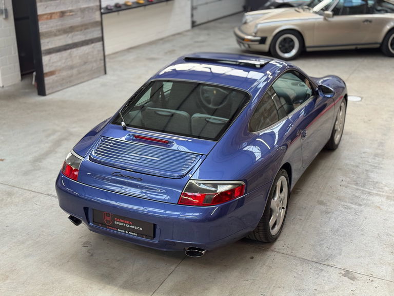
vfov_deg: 30.3
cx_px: 197
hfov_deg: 39.7
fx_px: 546
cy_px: 148
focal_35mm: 48
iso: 64
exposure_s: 1/50
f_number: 1.78
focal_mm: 6.76
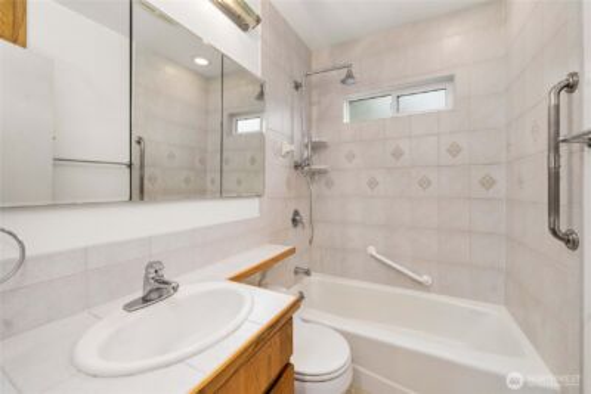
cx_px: 296
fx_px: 213
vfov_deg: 85.5
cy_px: 197
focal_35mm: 13
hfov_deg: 108.3
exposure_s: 1/60
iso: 125
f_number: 7.1
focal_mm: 13
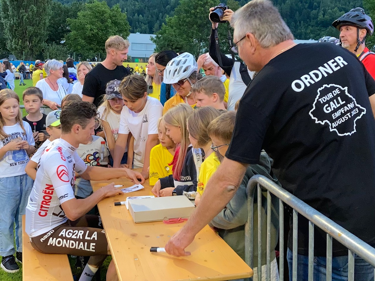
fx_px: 303
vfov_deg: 49.7
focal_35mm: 28
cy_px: 140
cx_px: 188
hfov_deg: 63.4
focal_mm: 3.99
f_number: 1.8
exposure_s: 1/50
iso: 100
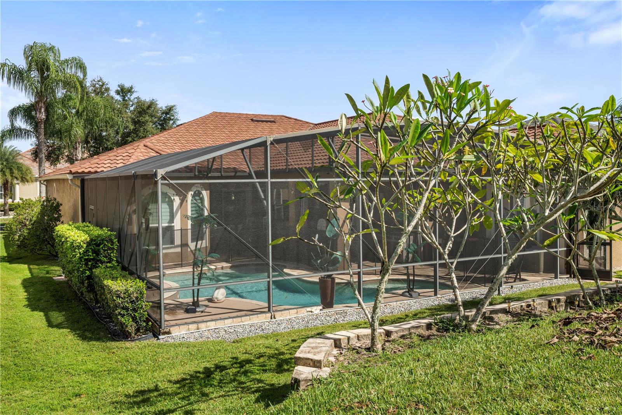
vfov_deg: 41.7
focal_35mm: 32
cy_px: 208
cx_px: 311
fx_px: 544
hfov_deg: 59.5
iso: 400
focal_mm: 31.5
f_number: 11
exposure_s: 1/80
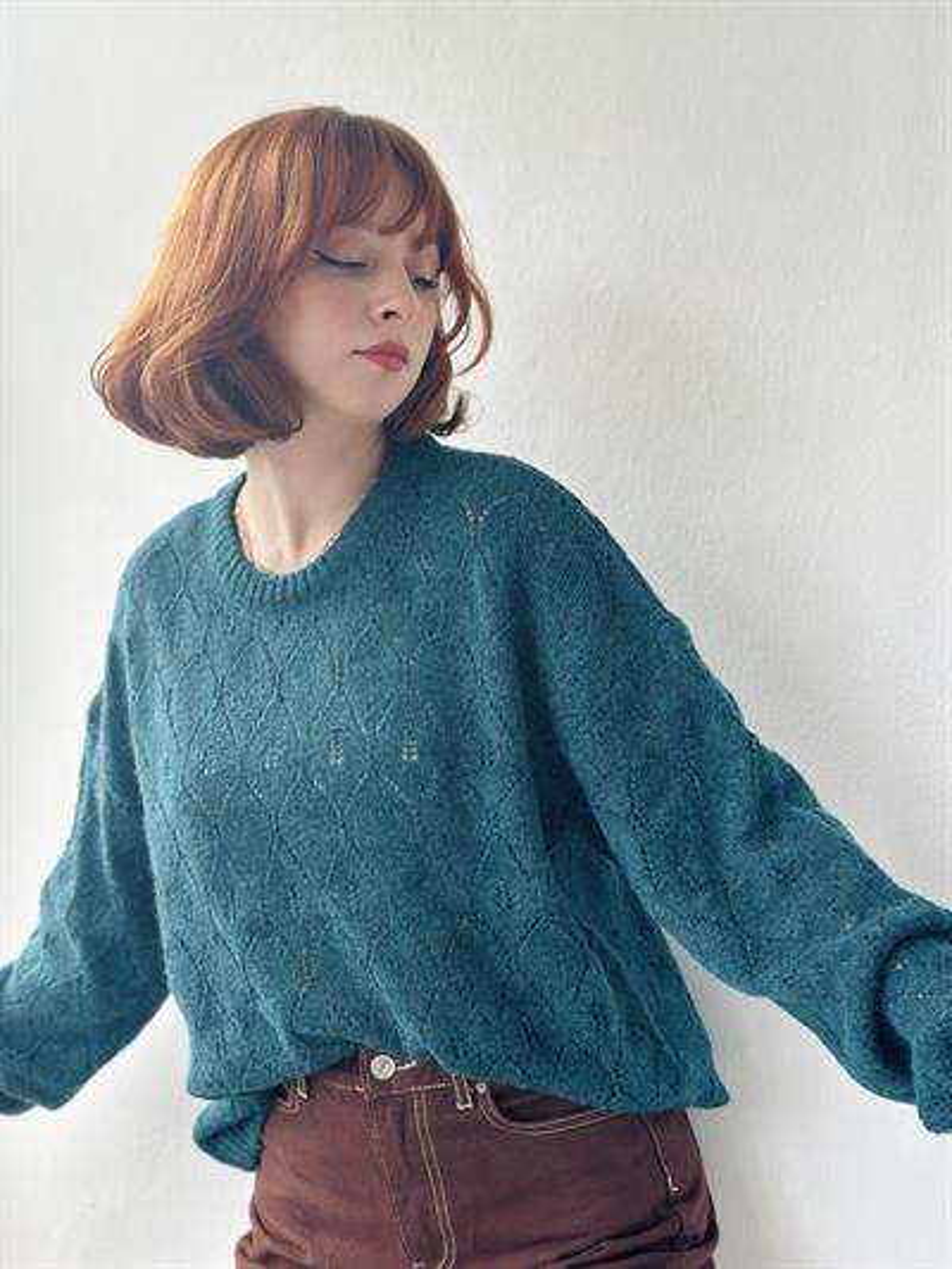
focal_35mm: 48
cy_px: 634
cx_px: 476
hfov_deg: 30.3
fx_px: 1759
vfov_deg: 39.6
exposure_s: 1/236
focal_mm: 6.86
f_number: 1.78
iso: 80
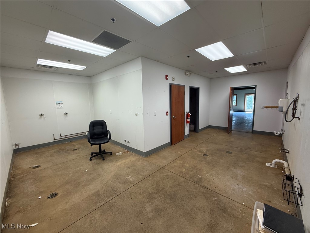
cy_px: 116
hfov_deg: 102.1
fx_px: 125
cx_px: 155
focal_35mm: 14
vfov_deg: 85.7
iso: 160
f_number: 2.2
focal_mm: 2.22
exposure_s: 1/120
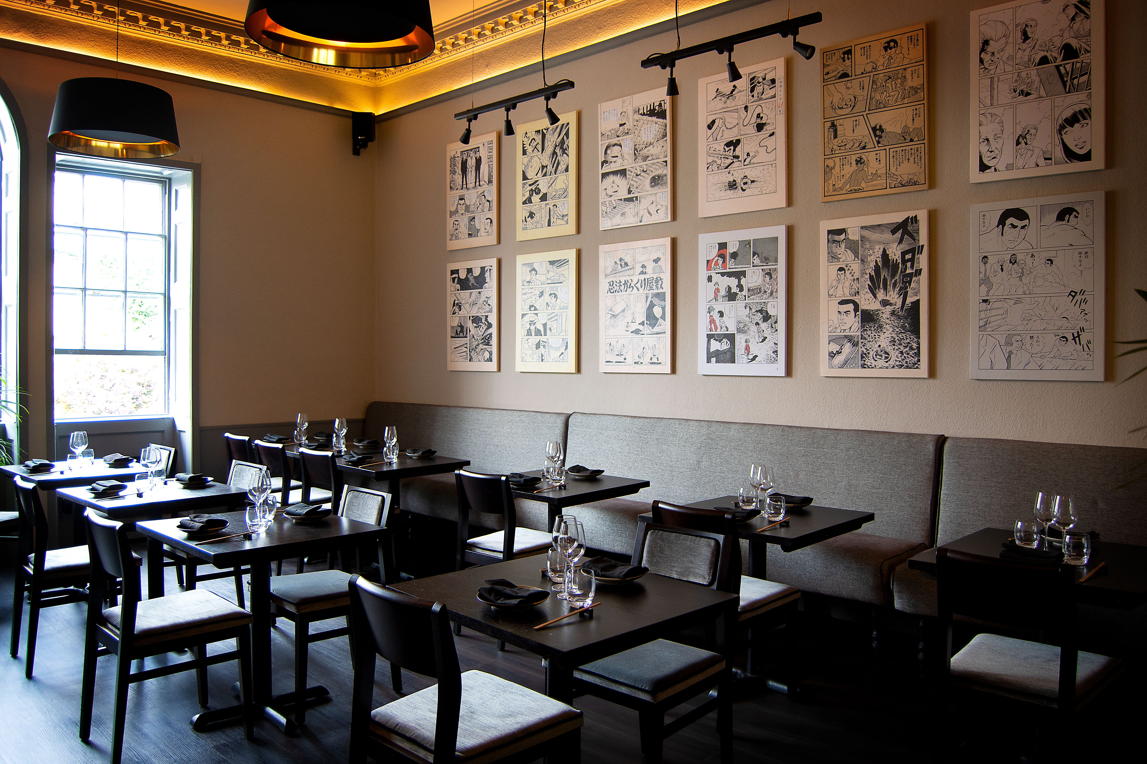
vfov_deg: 47.9
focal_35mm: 27
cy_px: 382
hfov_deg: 67.4
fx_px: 860
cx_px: 574
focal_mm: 18
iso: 320
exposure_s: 1/40
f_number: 3.5
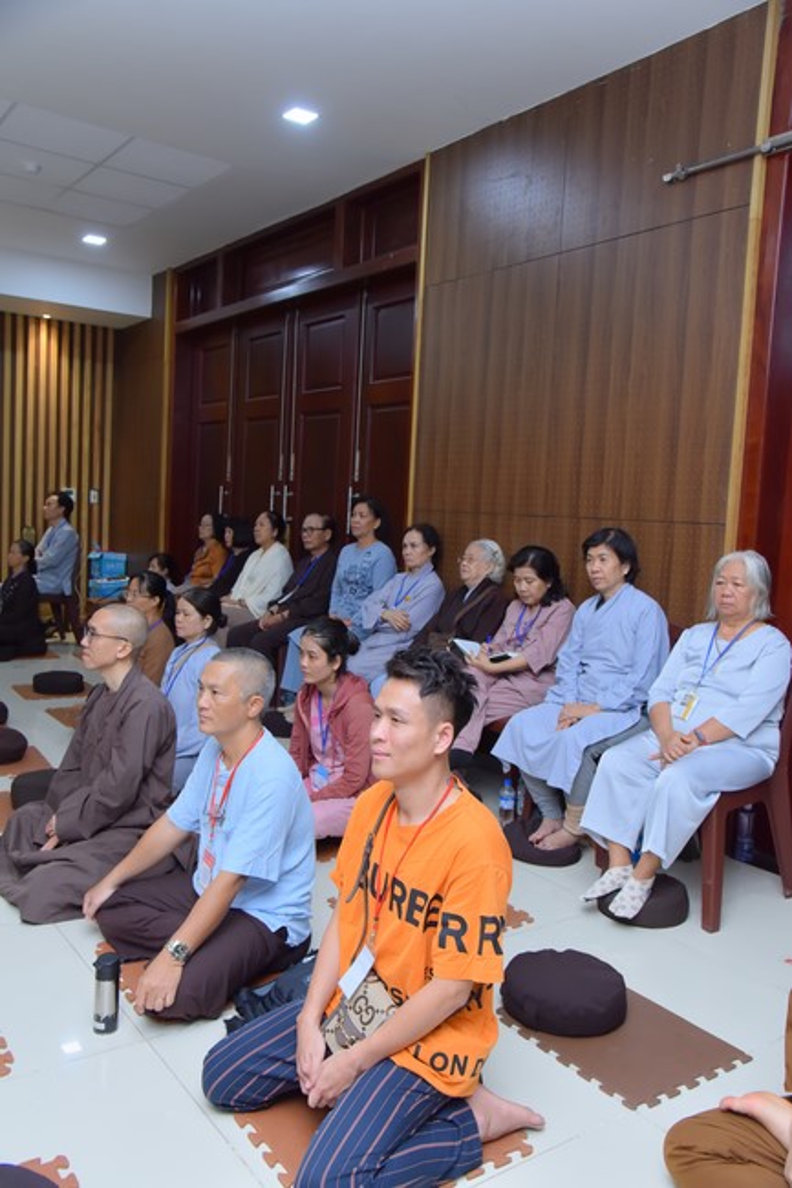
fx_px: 990
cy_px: 594
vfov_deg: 61.9
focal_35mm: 30
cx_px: 396
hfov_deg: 43.6
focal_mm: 30
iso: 1250
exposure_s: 1/80
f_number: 6.3
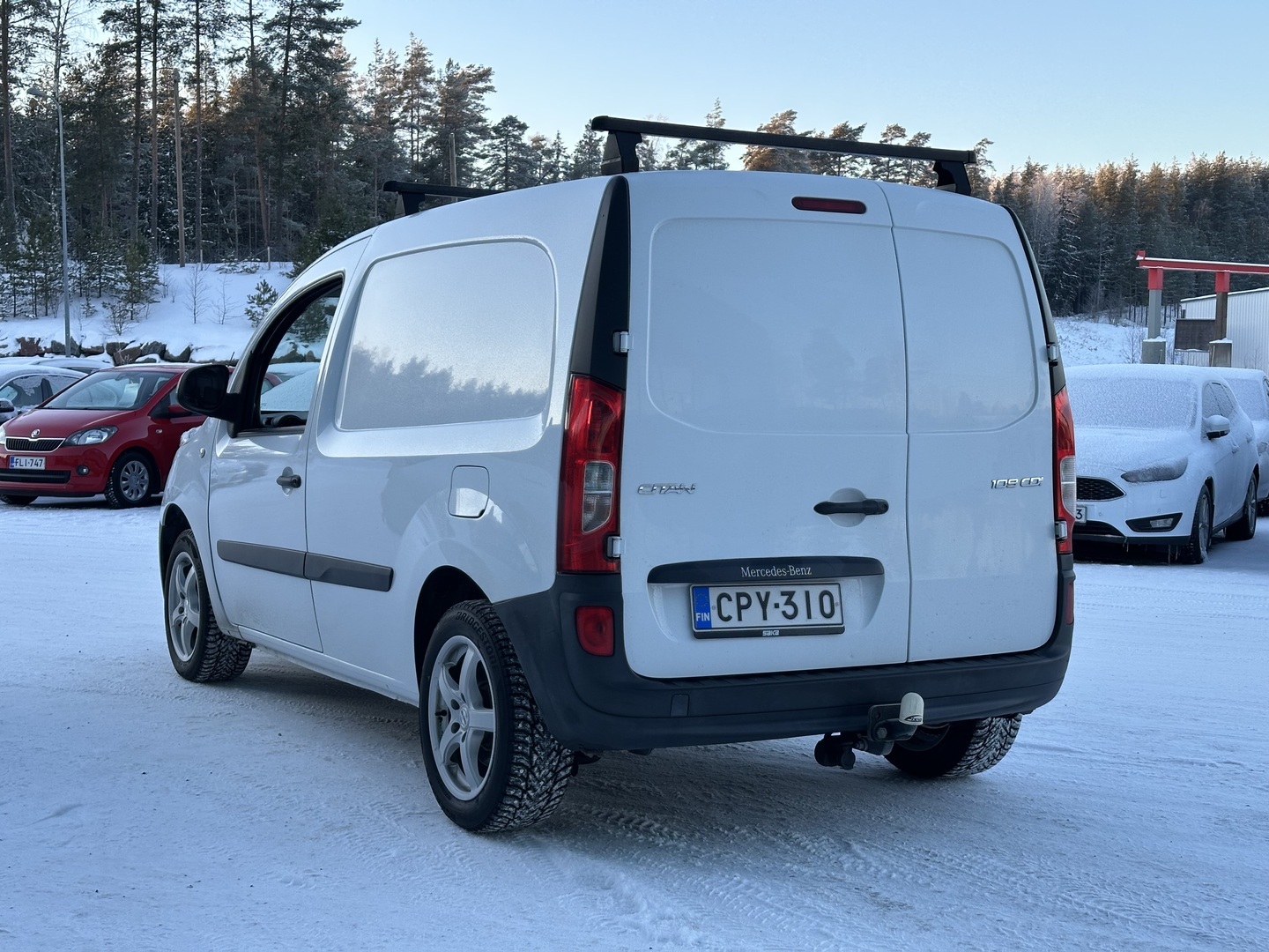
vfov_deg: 30.3
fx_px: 1760
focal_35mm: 48
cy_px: 476
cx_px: 634
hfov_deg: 39.7
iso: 64
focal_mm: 6.86
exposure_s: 1/368
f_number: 1.78
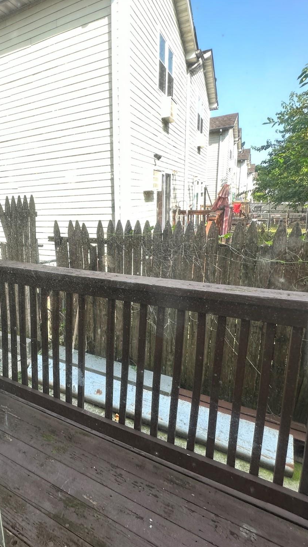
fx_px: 305
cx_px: 63
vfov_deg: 83.8
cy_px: 267
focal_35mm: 21
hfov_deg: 50.5
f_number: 2.2
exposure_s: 1/156
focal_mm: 2.22
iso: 40
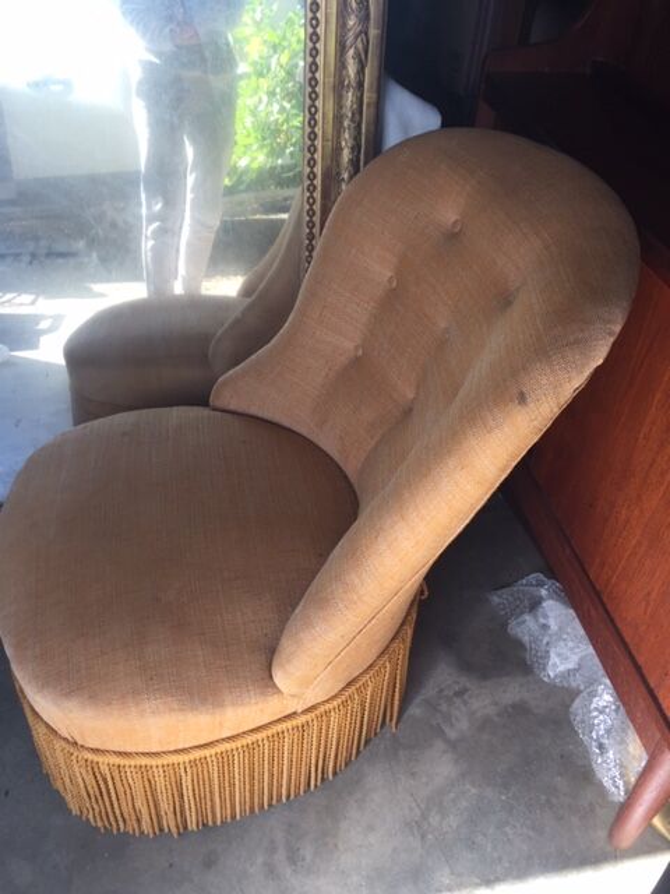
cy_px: 447
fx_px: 748
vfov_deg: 61.7
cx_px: 335
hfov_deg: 48.2
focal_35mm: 29
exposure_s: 1/109
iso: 32
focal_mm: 4.15
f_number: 2.2
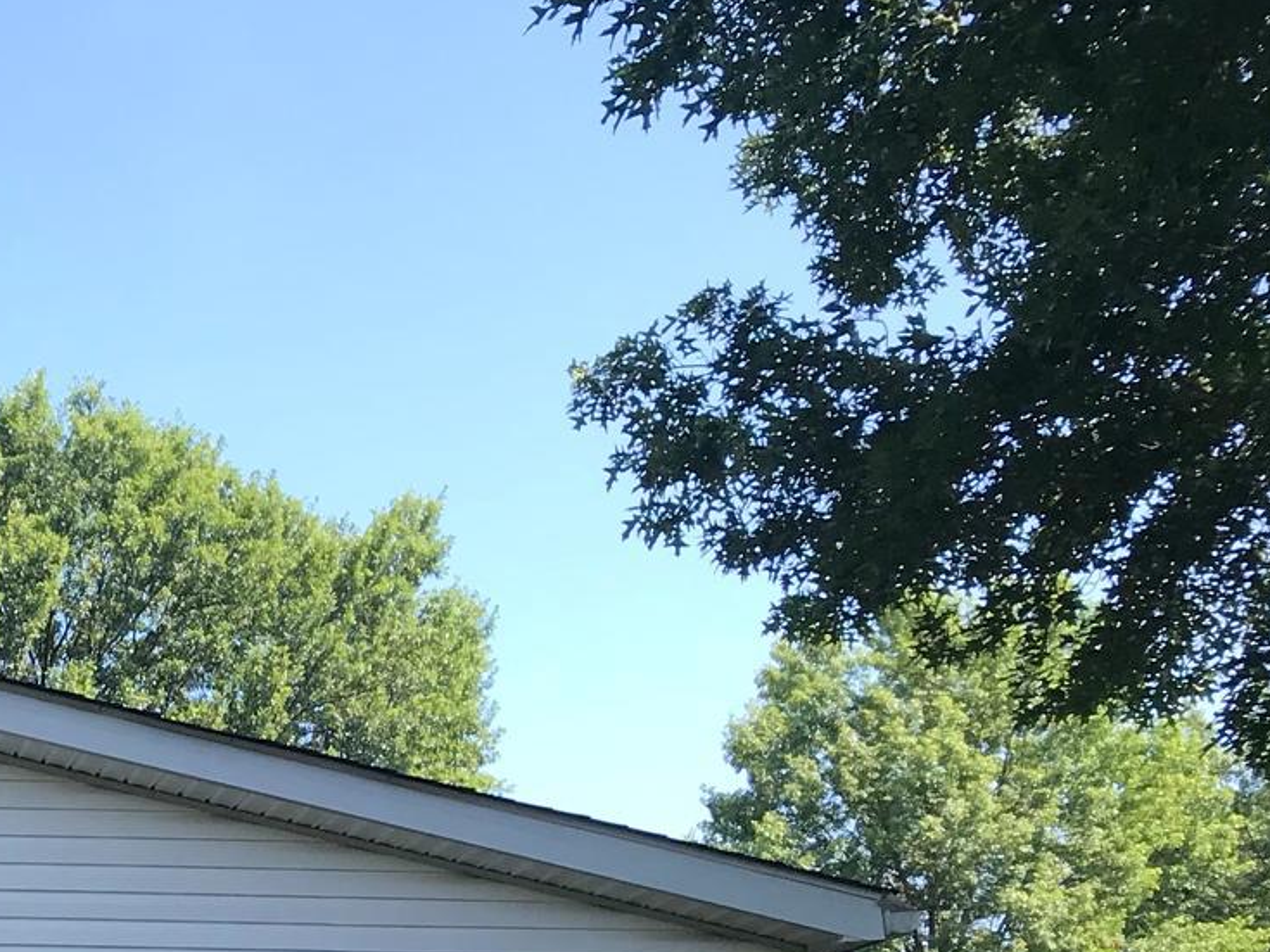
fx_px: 2861
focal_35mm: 78
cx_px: -408
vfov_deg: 17.6
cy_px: 1253
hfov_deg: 22.3
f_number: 1.8
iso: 20
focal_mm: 3.99
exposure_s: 1/634
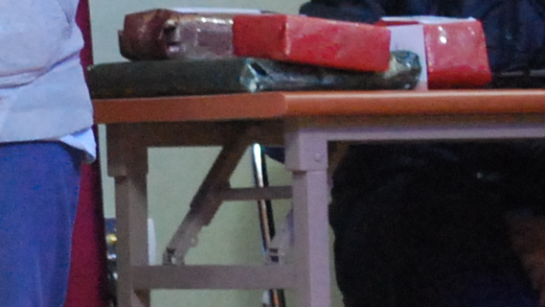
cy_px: 32
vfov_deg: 2.8
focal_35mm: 441
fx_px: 6368
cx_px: -393
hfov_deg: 4.8
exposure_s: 1/13
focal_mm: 55
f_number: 5.6
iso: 1600
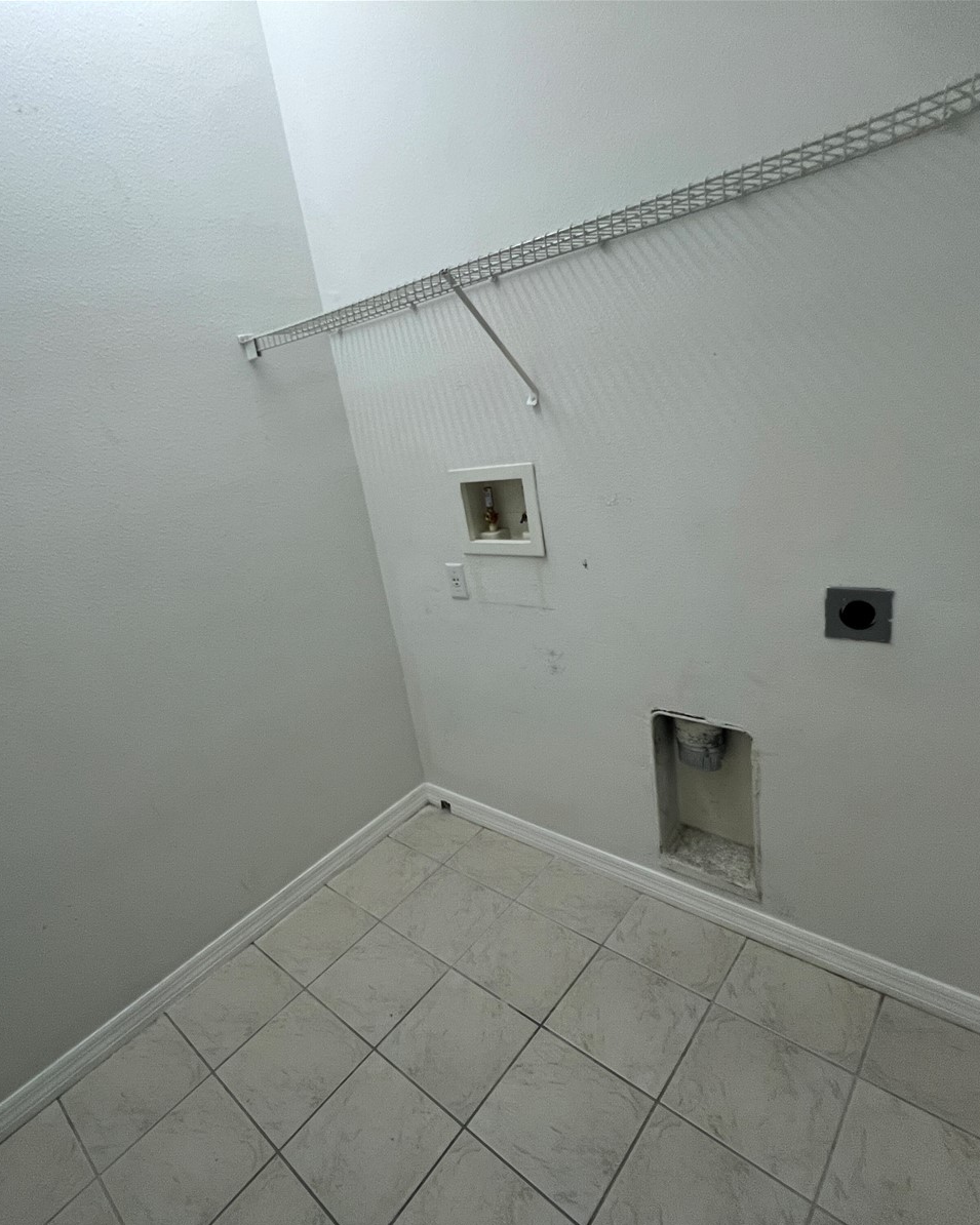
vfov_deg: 89.6
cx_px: 404
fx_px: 616
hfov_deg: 76.3
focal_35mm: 17
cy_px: 615
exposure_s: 1/120
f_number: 1.8
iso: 200
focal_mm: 1.57
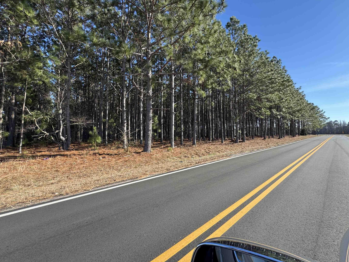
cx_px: 175
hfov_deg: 98.2
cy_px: 124
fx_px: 151
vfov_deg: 81.7
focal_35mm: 15
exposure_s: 1/488
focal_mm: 2.22
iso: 40
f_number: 2.2
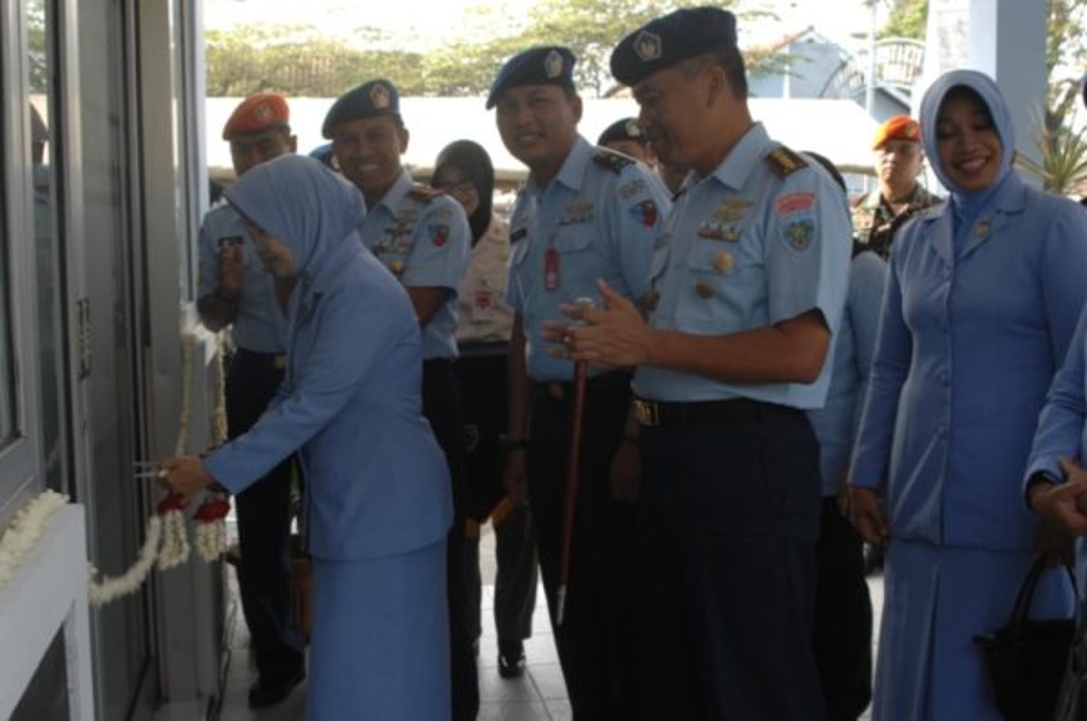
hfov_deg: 46.5
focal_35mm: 42
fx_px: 1266
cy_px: 360
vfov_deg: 31.8
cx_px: 544
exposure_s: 1/160
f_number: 6
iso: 400
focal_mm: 28
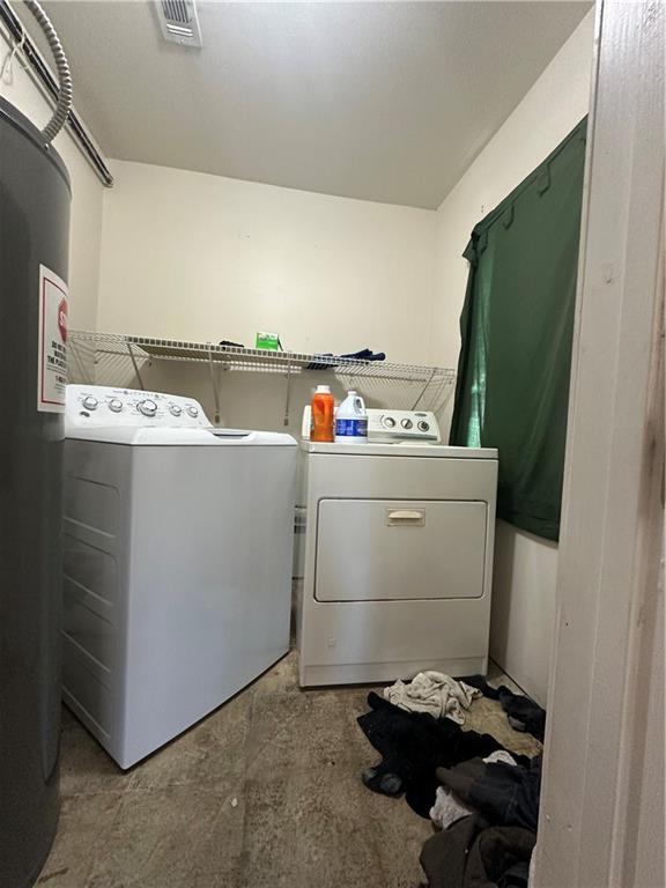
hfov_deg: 85.7
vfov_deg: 102.1
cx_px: 333
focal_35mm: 14
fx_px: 359
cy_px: 444
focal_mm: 2.22
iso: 250
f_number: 2.2
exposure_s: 1/60
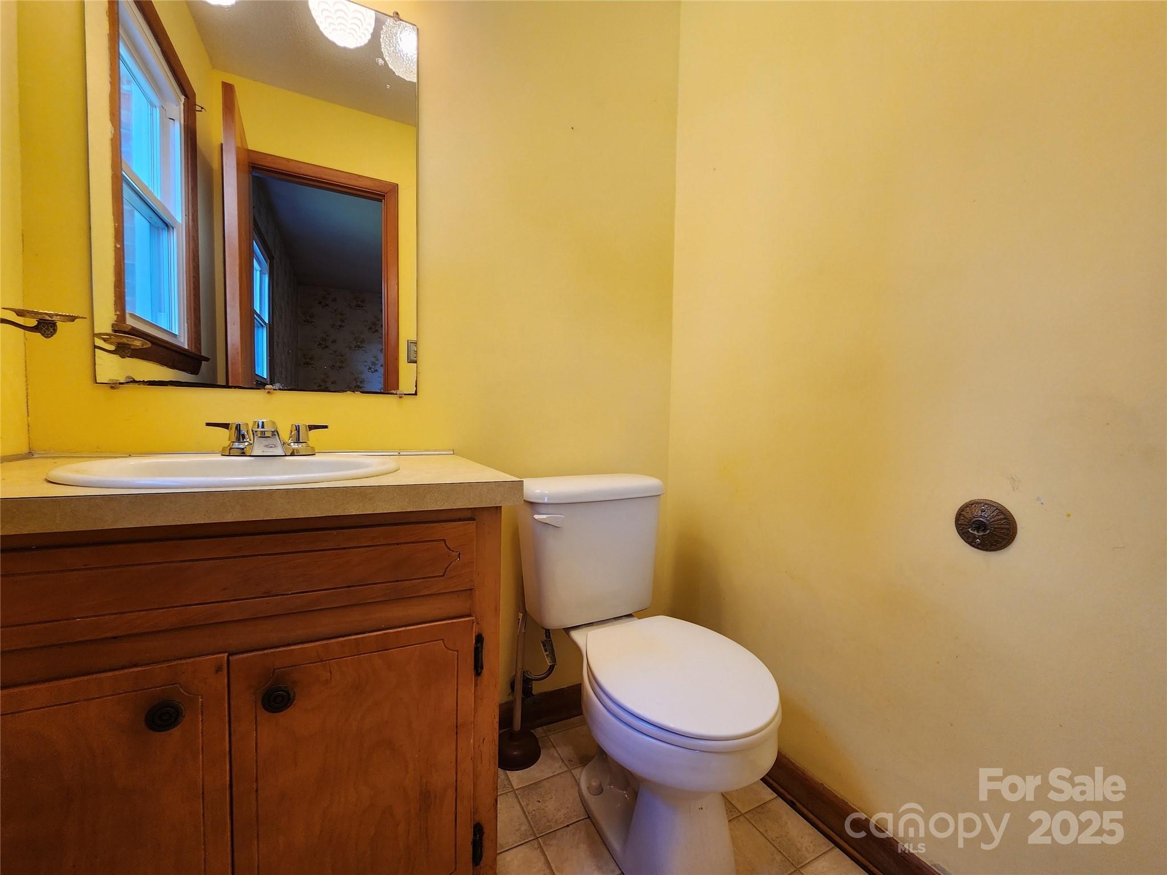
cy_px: 438
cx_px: 584
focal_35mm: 13
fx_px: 438
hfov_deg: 106.2
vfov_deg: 89.9
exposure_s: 1/60
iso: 100
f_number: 2.2
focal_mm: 2.2
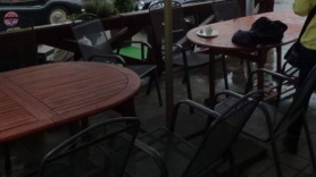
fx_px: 394
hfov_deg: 43.6
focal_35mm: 47
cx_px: 186
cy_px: -35
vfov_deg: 23.3
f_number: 4
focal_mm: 4.3
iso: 160
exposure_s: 1/400
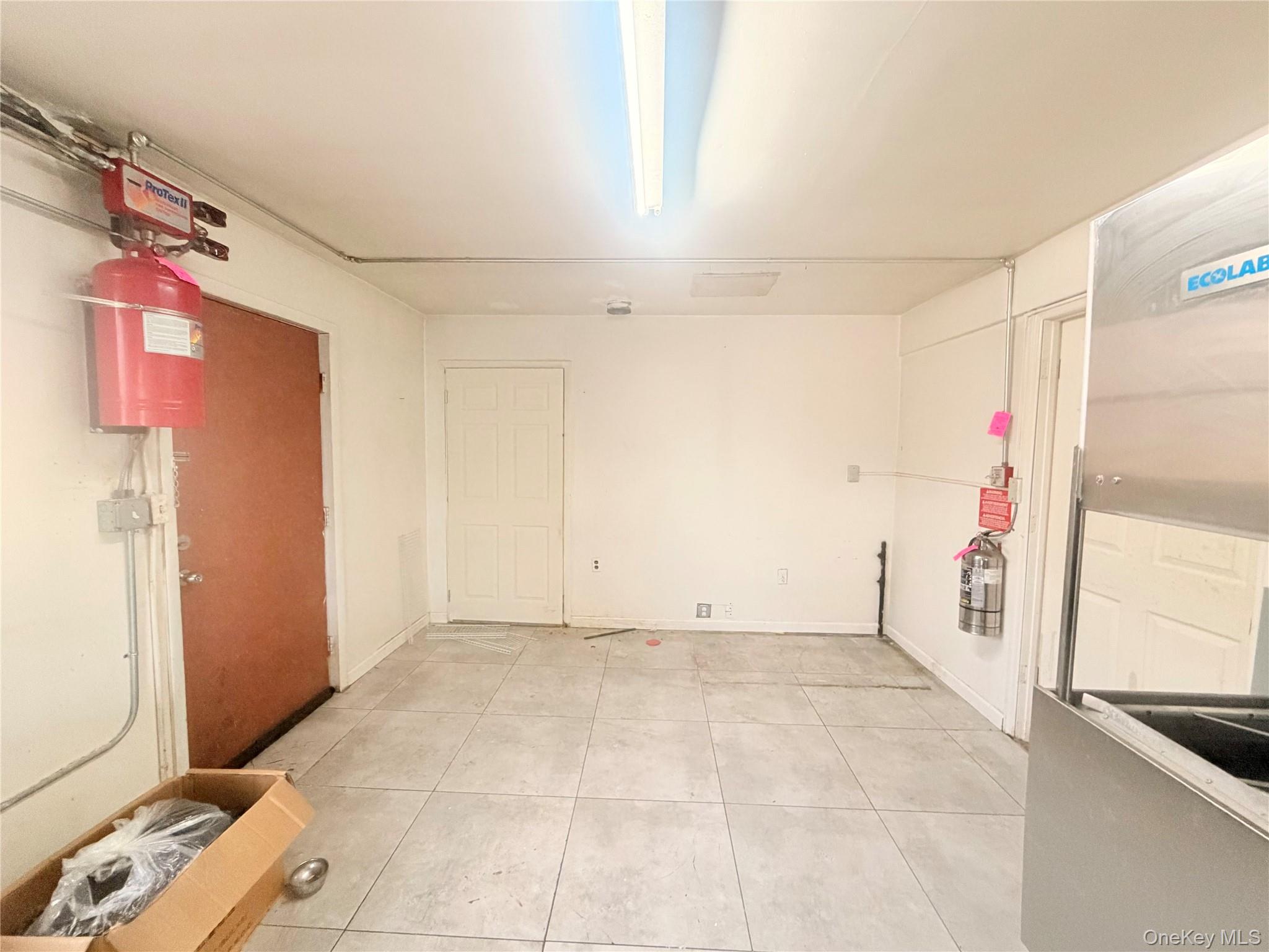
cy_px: 476
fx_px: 513
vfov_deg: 85.7
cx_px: 634
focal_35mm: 14
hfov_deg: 102.1
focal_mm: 2.22
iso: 400
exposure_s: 1/60
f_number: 2.2
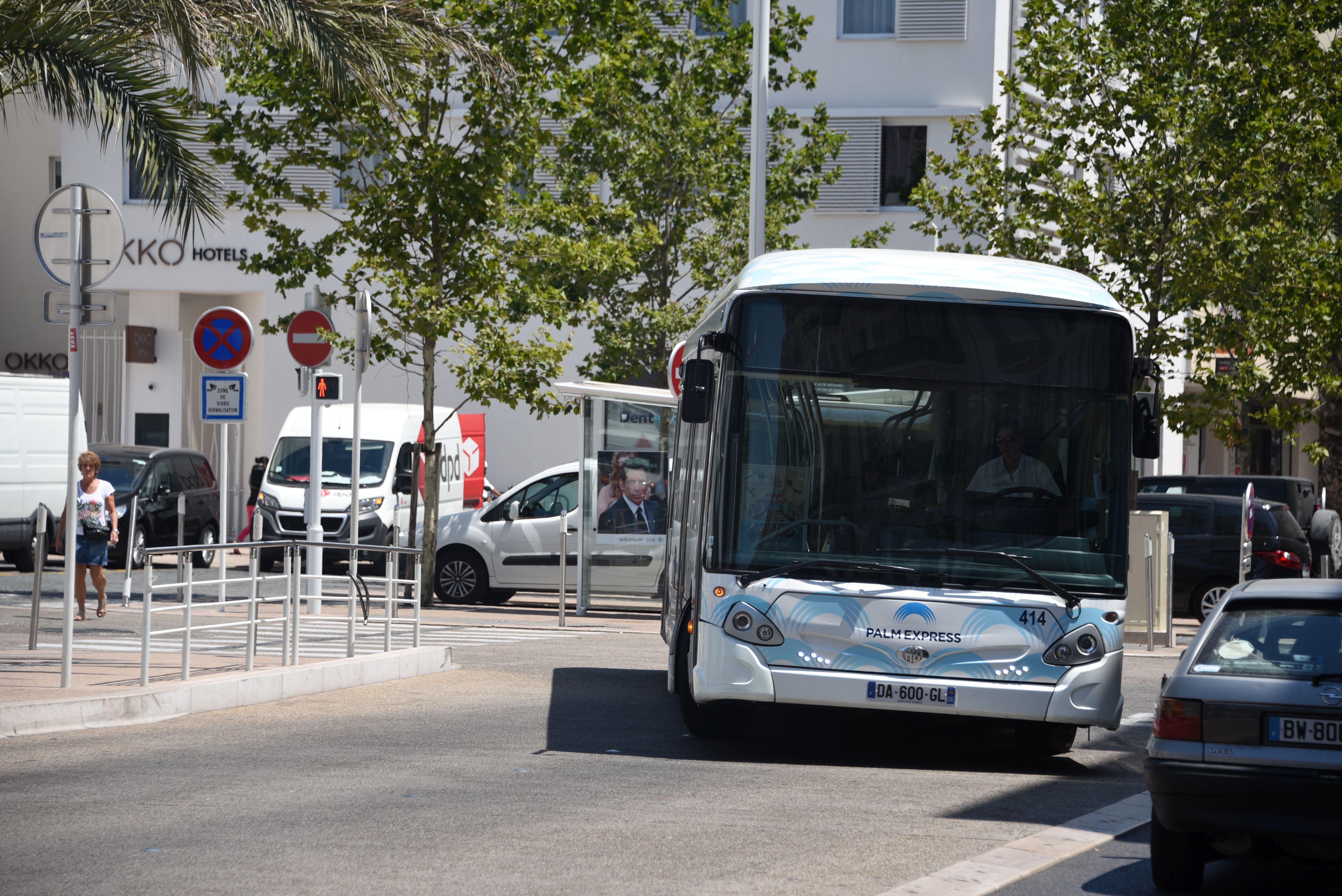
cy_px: 448
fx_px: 5034
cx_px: 671
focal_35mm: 135
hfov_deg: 15.2
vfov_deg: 10.2
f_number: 5.6
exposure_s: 1/500
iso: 100
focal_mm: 135
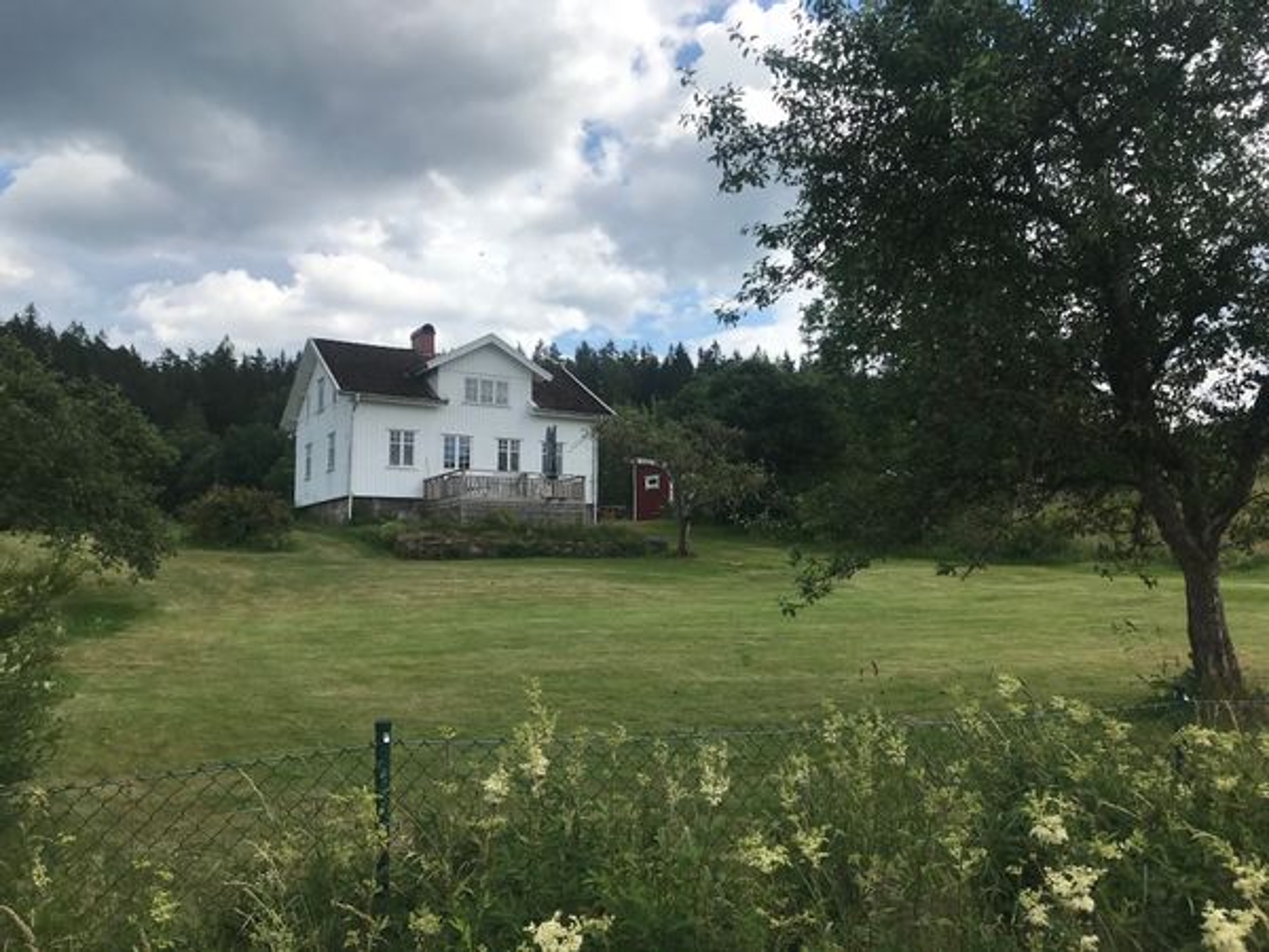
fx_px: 1026
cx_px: 634
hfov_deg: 63.4
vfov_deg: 49.7
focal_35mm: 28
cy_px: 476
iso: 20
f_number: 1.8
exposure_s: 1/2907
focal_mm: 3.99
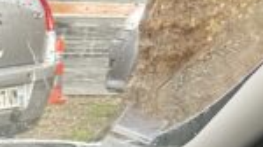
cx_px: -349
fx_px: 1052
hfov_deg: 11.8
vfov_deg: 6.9
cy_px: 488
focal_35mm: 151
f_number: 1.8
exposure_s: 1/86
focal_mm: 4.25
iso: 125
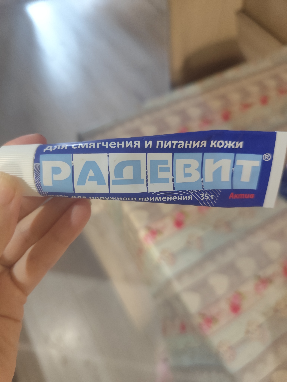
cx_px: 144
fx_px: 254
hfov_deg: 58.9
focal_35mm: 23
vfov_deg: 73.9
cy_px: 191
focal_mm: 6.19
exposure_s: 1/25
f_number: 1.65
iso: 1600
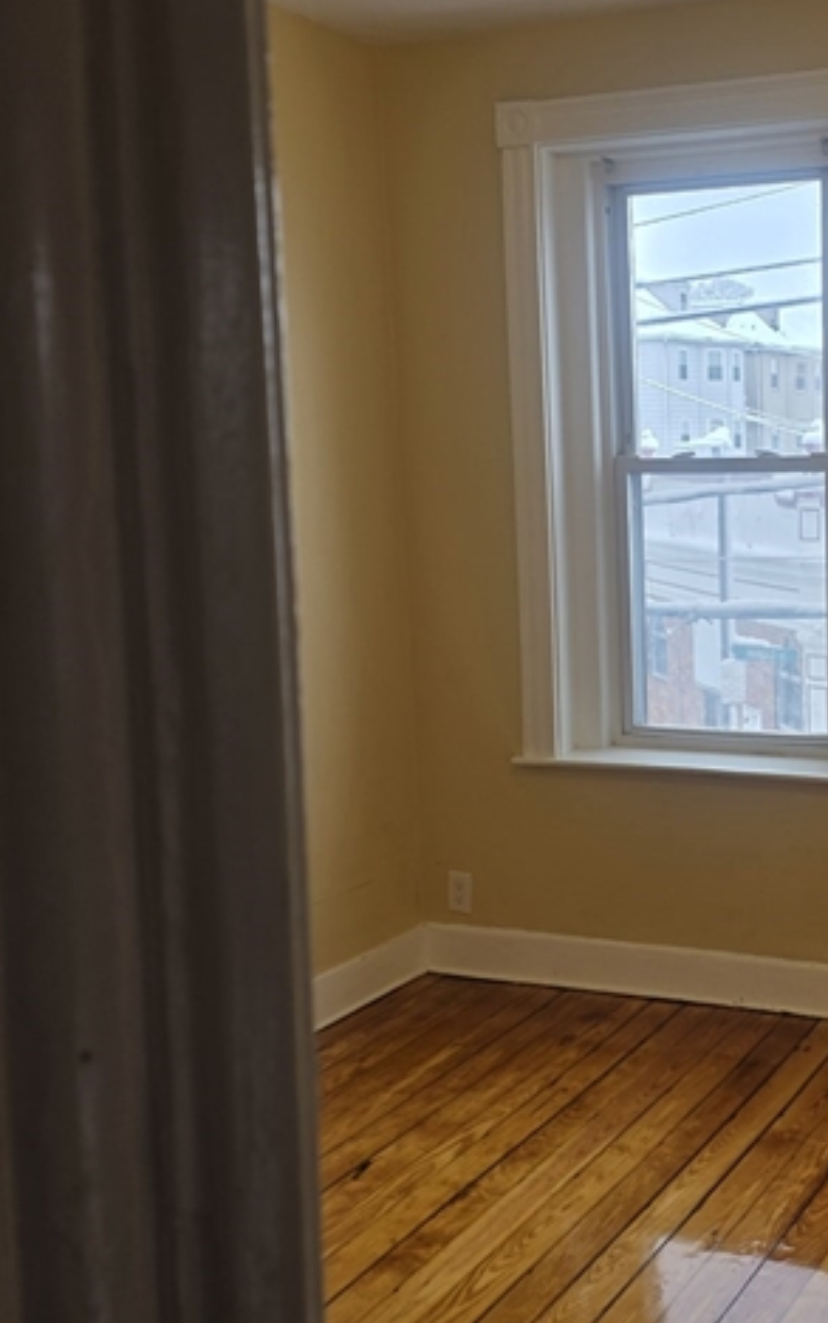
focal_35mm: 40
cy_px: 605
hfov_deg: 30.5
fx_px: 1442
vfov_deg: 49.2
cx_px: 763
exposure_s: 1/120
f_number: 1.7
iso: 32
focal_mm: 6.3
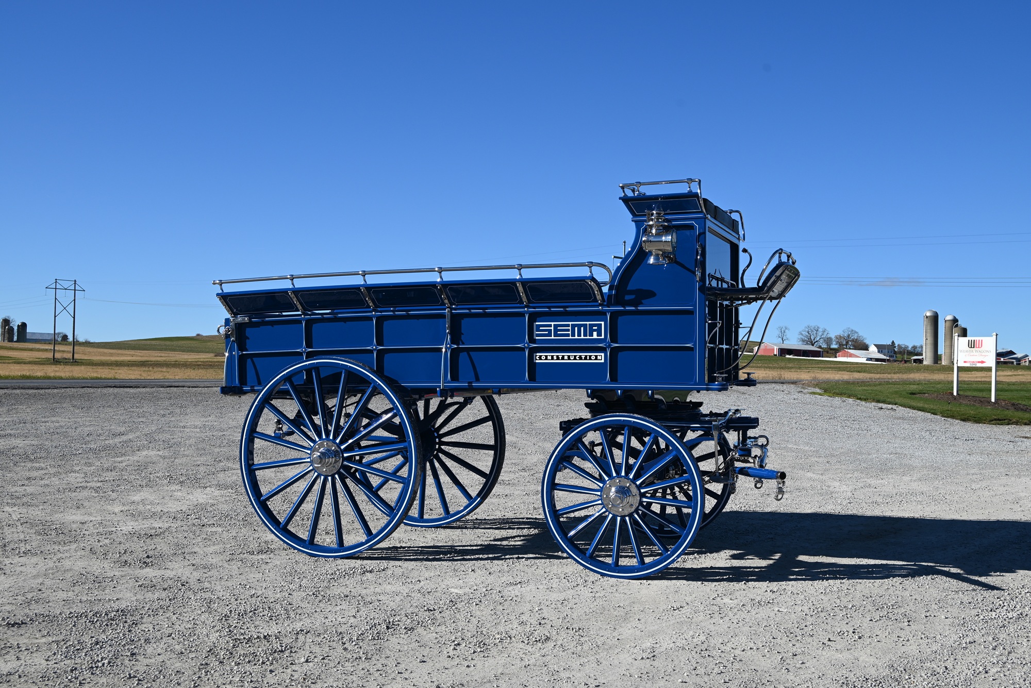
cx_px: 516
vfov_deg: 34.2
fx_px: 1117
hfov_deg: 49.5
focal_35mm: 39
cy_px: 344
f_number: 9
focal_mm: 39
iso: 100
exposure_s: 1/320
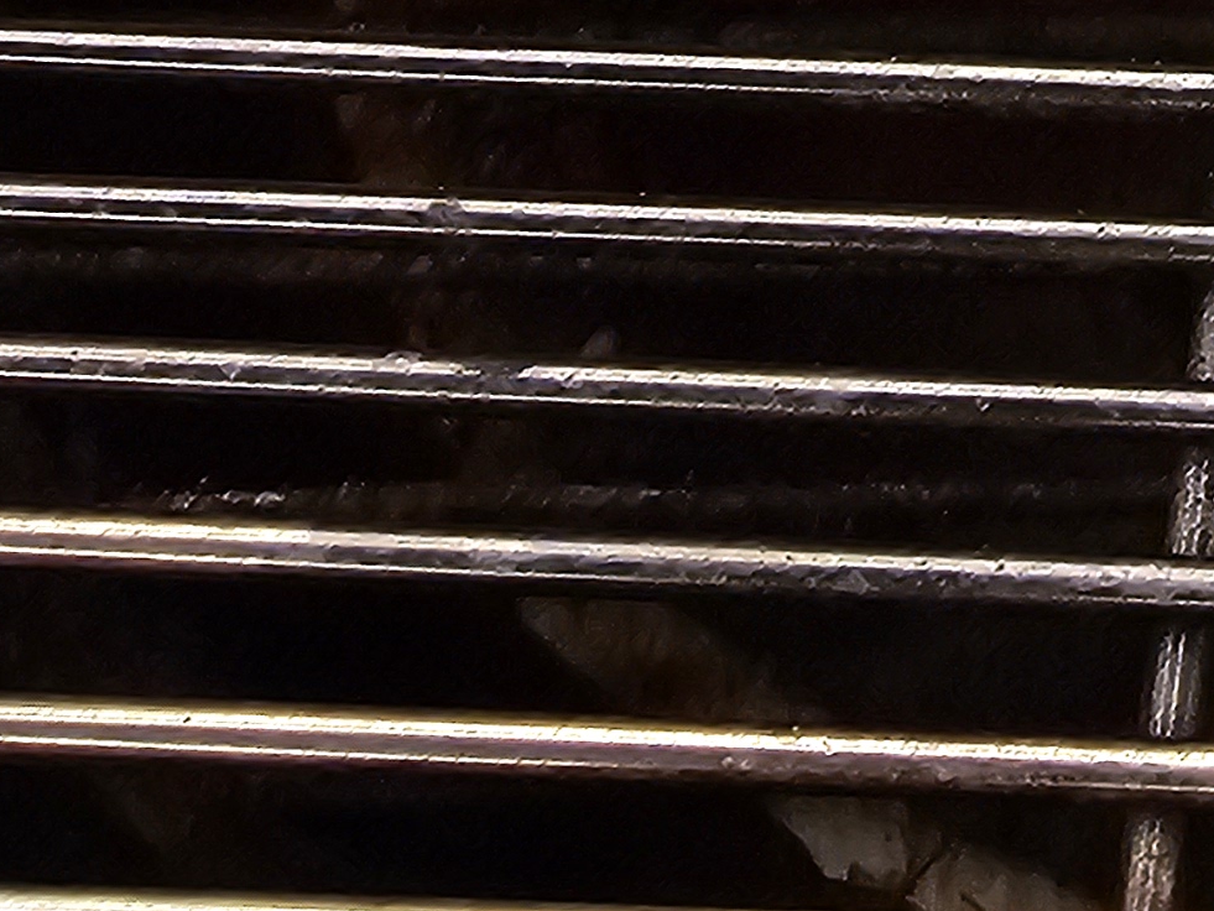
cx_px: 2064
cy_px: -866
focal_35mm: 53
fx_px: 1859
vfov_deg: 18.7
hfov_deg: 23.4
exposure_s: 1/60
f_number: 2.2
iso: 160
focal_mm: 2.2
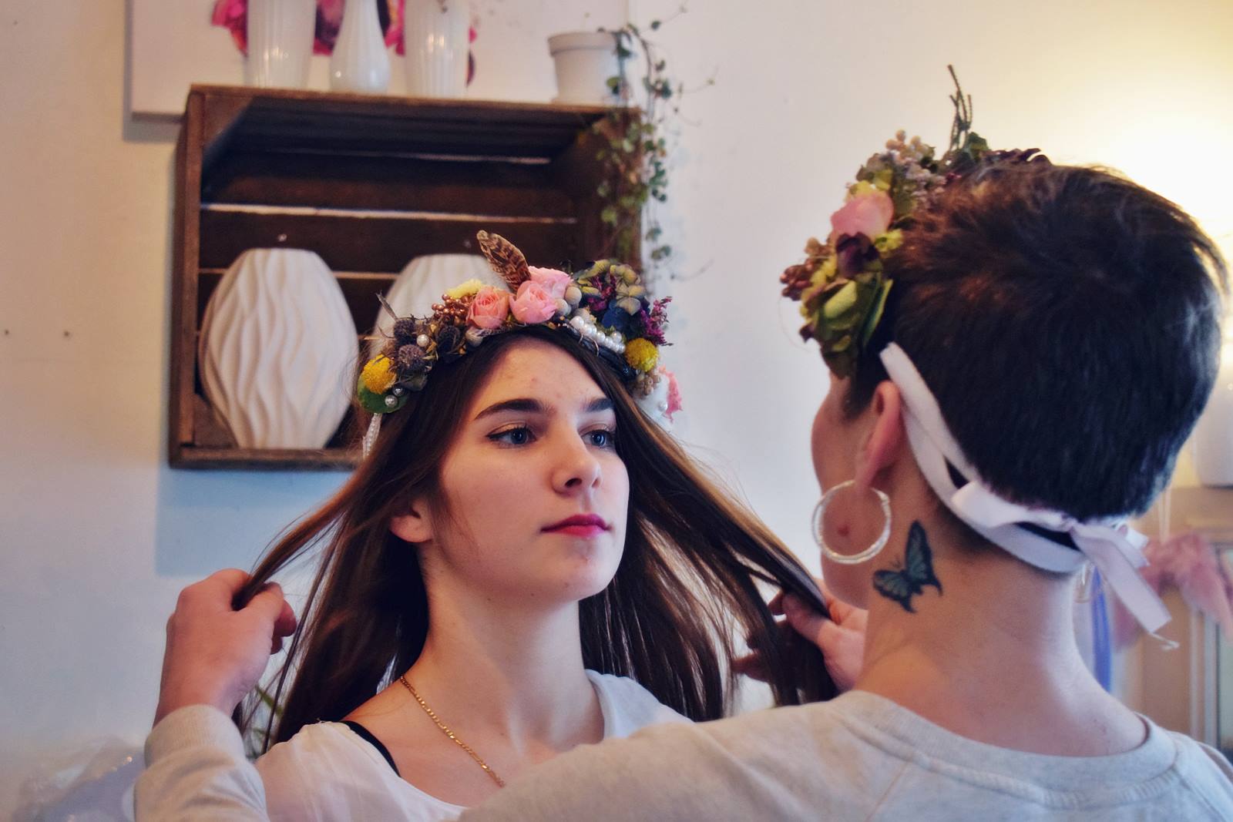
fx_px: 2363
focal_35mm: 69
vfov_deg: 19.7
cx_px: 616
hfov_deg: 29.2
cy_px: 411
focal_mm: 46
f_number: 5.3
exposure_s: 1/60
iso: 2500
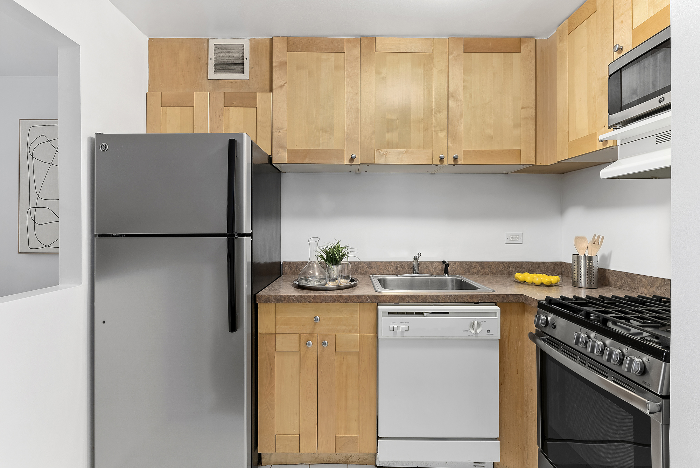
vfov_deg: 75.2
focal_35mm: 16
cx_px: 350
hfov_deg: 98.1
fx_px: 303
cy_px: 234
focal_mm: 15.6
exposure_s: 2.5
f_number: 11
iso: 200
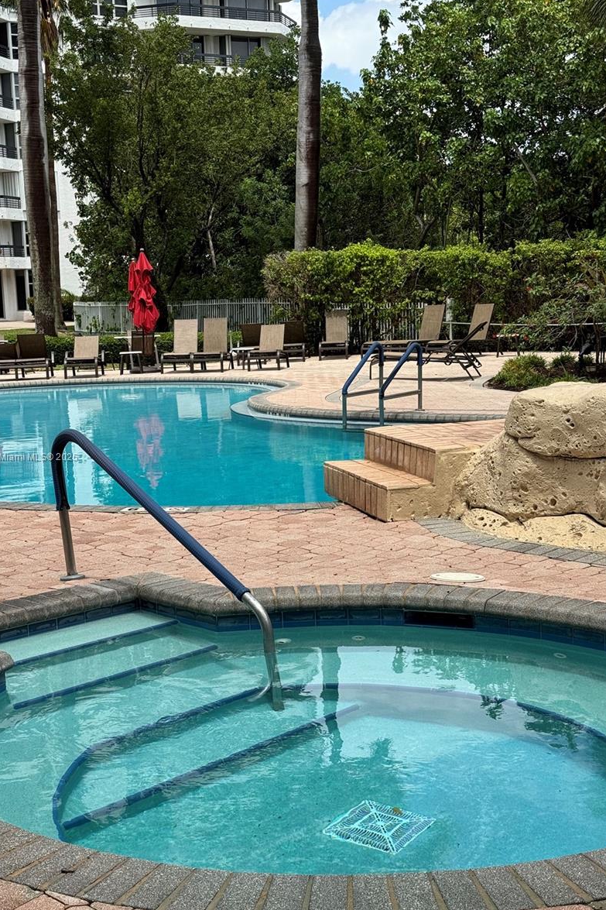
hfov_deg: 26.5
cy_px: 458
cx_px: 284
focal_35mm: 51
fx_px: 1288
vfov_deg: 38.9
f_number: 1.78
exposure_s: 1/3257
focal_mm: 6.76
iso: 64
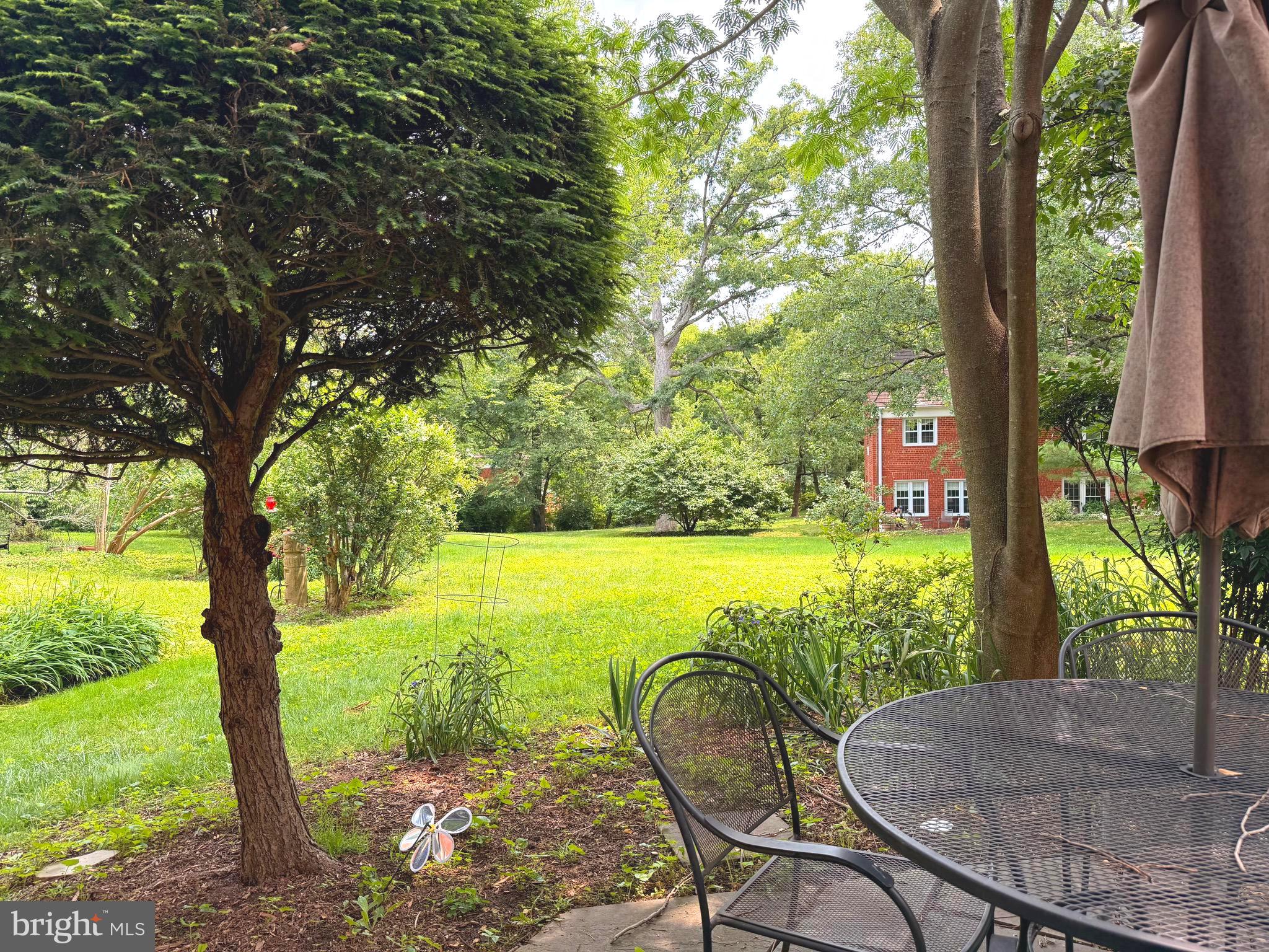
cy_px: 476
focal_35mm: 24
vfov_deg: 56.8
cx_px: 634
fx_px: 880
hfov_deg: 71.6
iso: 100
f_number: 1.78
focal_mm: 6.76
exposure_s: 1/735
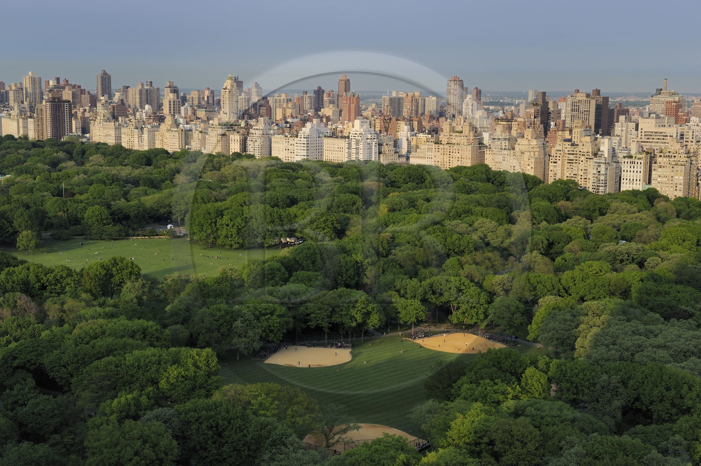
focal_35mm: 52
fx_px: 1012
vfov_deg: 25.9
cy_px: 233
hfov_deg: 38.2
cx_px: 350
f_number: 10
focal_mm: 52
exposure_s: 1/125
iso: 200
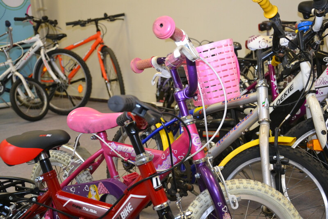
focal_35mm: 51
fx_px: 465
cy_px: 110
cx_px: 164
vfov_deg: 26.5
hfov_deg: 38.9
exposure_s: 1/60
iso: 1100
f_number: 4.2
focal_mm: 34
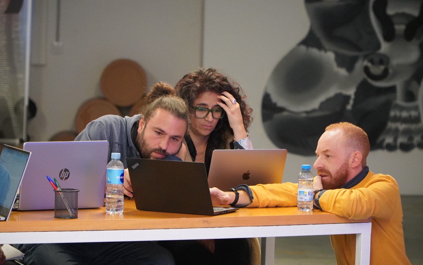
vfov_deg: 8.1
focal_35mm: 161
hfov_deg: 13.0
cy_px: 125
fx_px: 1856
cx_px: 212
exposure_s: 1/200
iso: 5000
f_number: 4
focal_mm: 105
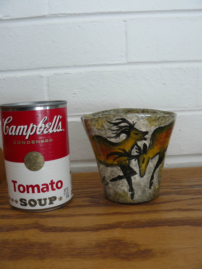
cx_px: 101
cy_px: 134
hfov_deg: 39.7
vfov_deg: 51.4
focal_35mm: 36
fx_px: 280
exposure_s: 1/40
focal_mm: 6
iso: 100
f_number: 2.8
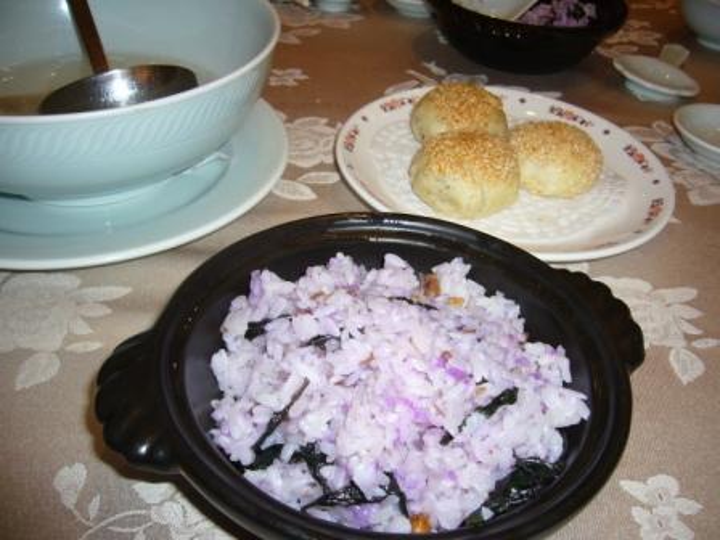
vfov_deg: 40.7
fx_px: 728
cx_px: 360
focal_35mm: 35
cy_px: 270
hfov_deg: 52.6
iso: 100
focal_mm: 5.8
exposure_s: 1/60
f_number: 2.8
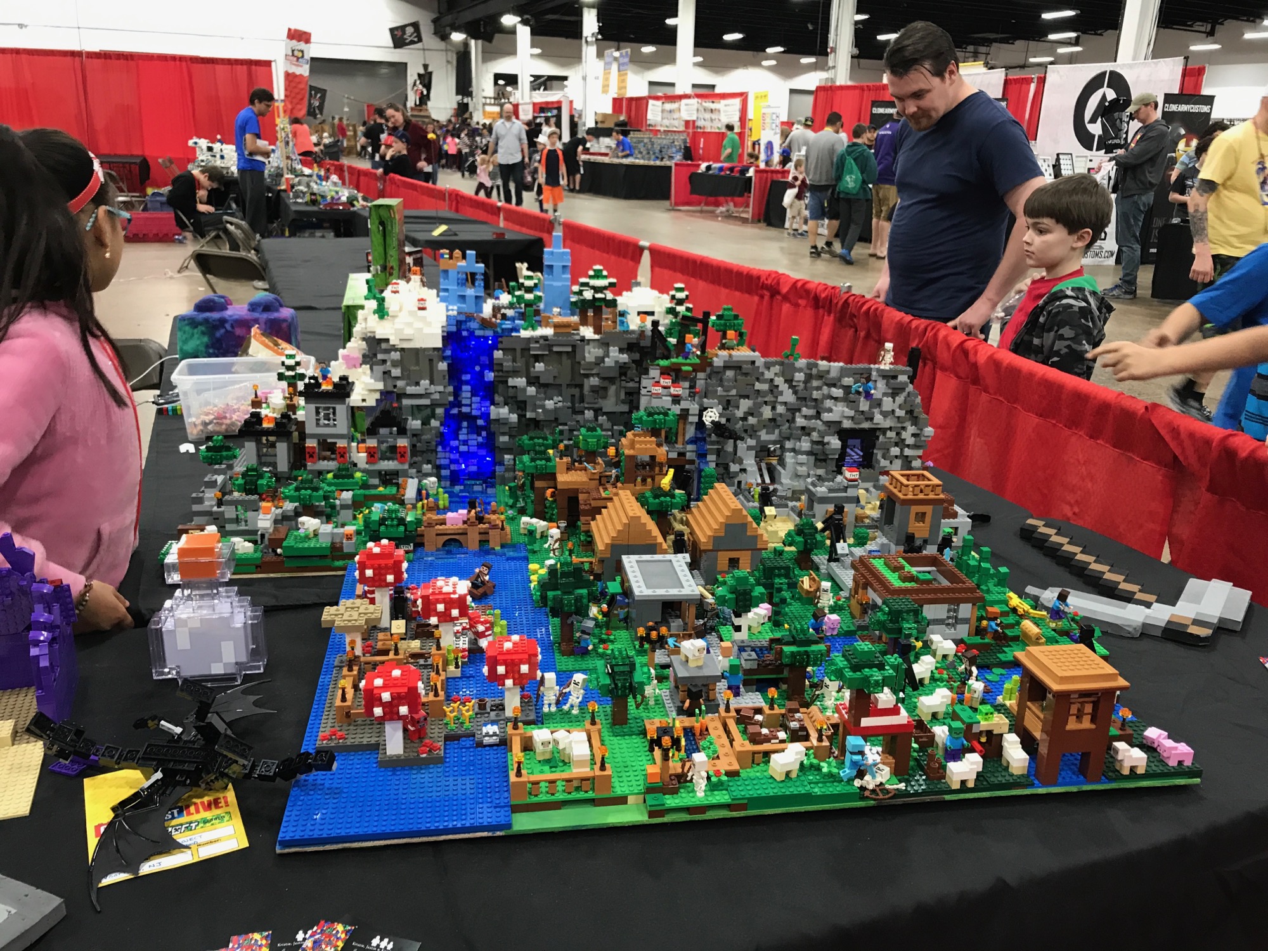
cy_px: 476
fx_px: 1026
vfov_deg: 49.7
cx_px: 634
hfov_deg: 63.4
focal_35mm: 28
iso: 40
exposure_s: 1/15
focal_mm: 3.99
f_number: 1.8
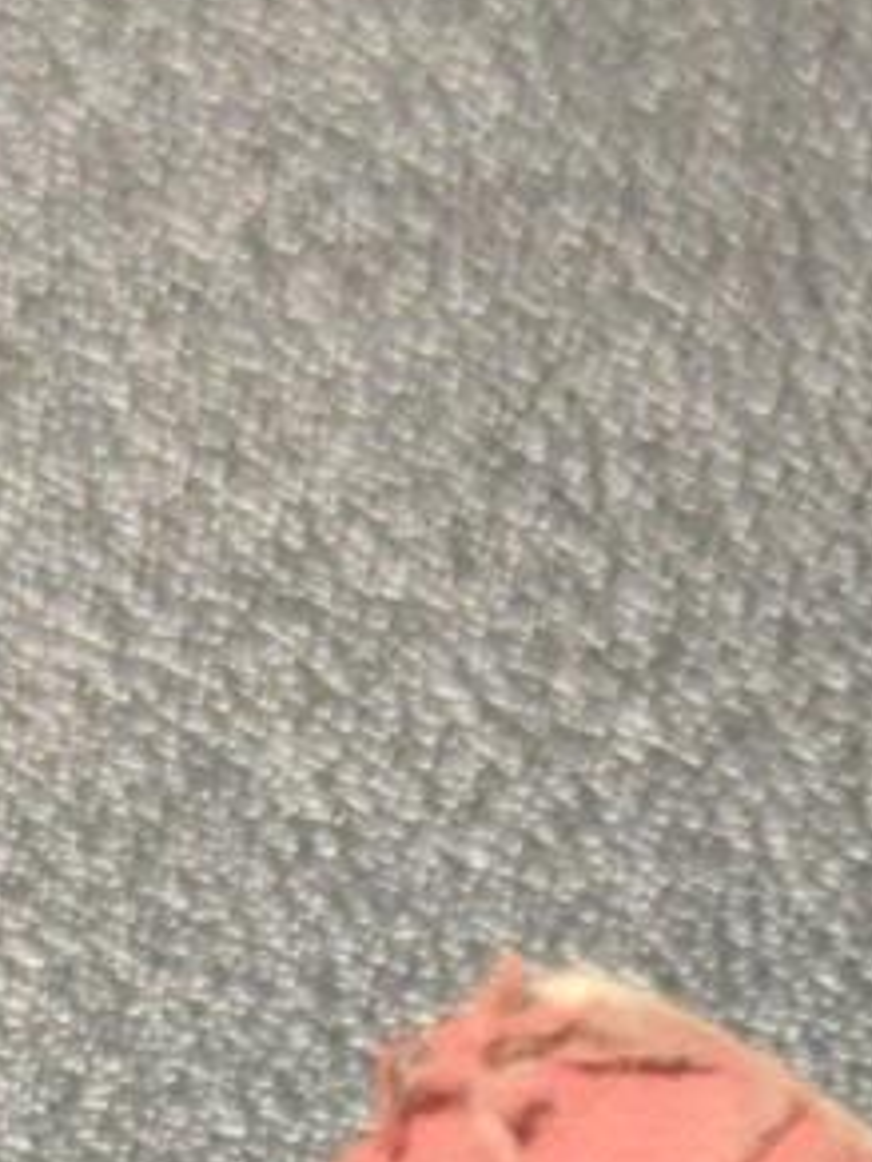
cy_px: 3263
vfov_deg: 8.8
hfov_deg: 7.6
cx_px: 1489
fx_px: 6415
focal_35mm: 191
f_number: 2
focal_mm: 5.75
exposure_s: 1/100
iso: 160
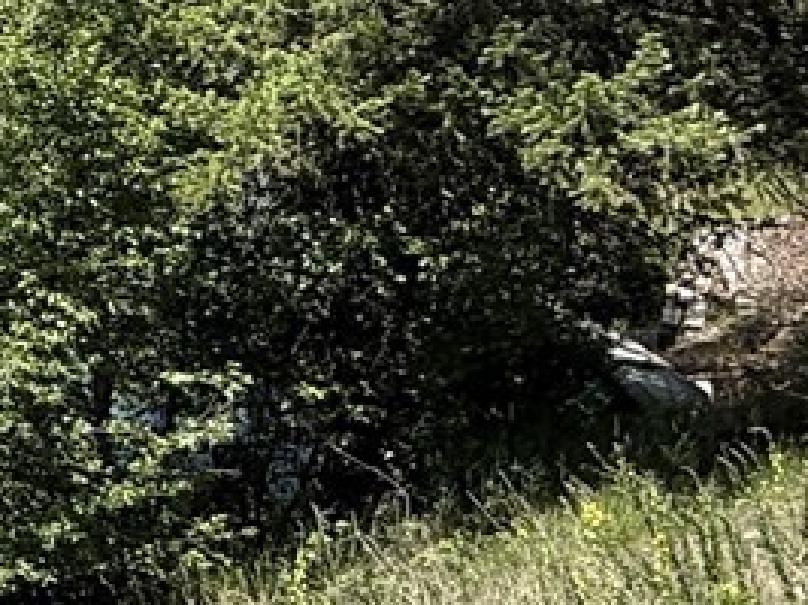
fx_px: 1960
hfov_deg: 16.1
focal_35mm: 84
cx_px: -947
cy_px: 163
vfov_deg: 17.5
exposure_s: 1/942
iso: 50
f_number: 2.2
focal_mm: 2.22
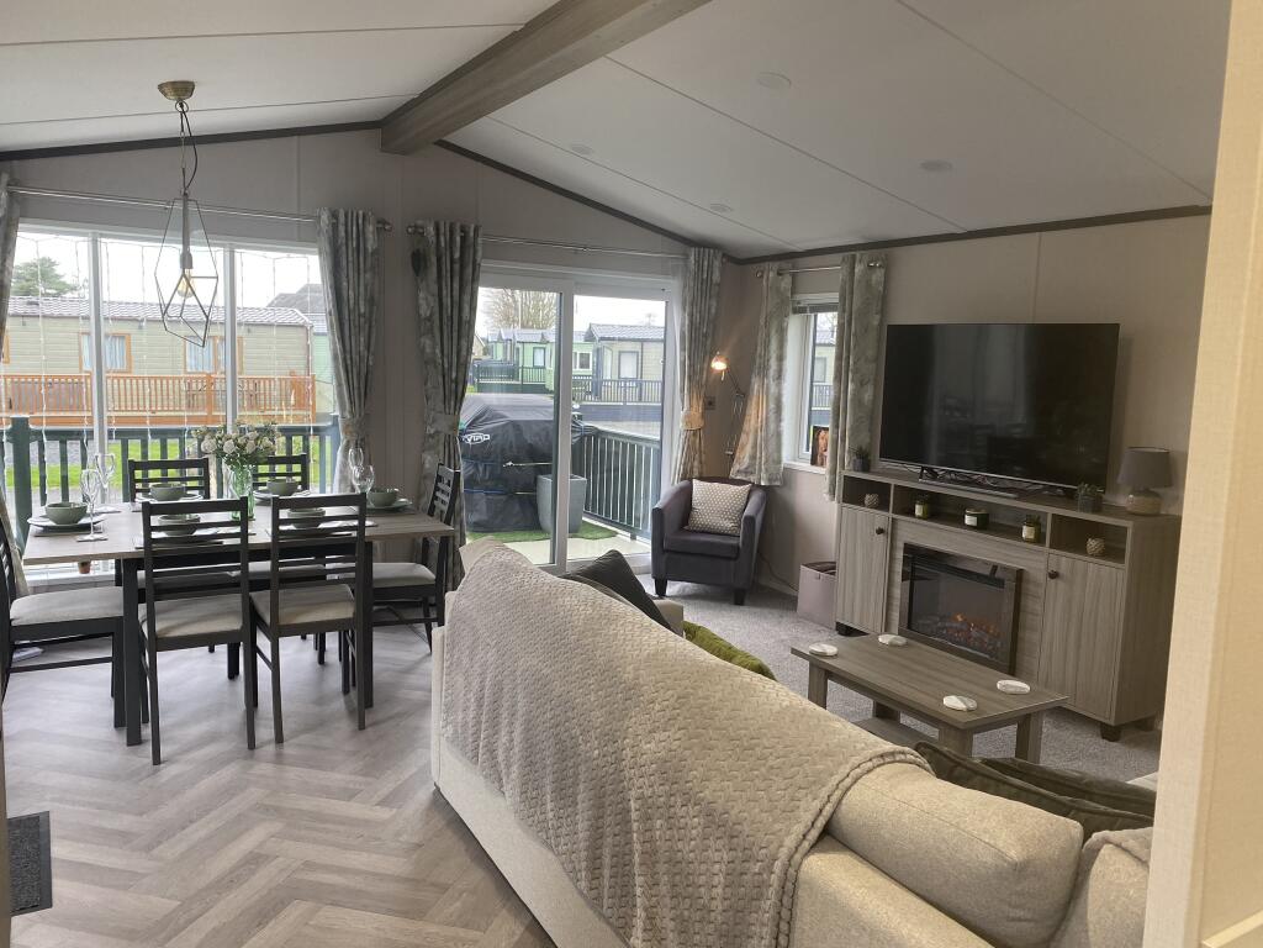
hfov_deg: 67.3
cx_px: 632
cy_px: 474
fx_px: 949
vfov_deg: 53.1
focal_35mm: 26
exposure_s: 1/100
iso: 125
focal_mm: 4.25
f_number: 1.8
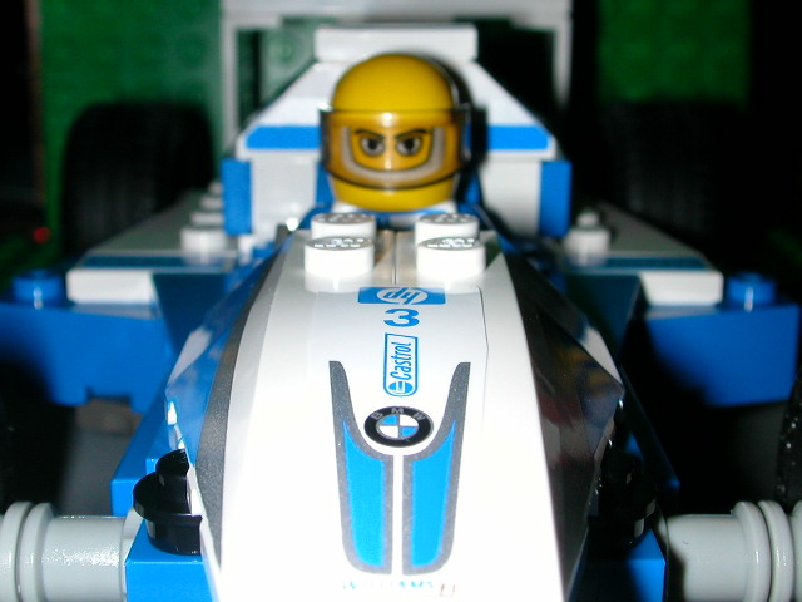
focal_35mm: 64
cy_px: 301
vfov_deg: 22.9
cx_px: 401
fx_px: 1483
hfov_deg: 30.3
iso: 100
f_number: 5.9
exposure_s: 1/59.9
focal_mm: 9.7
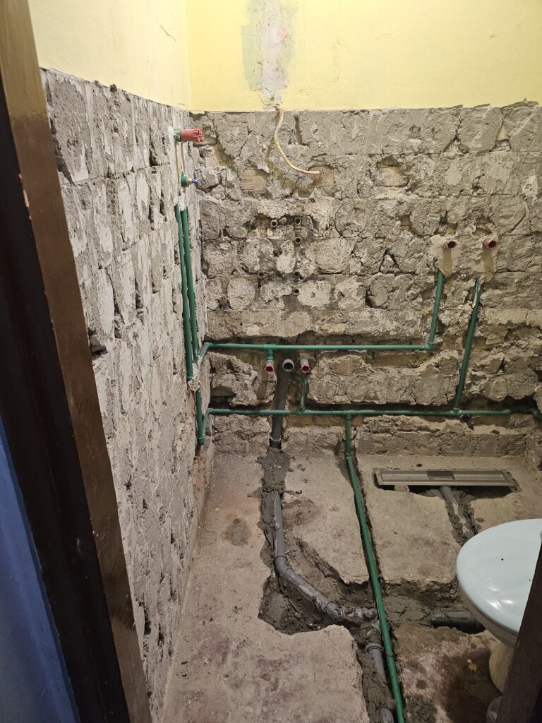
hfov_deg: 56.8
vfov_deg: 71.6
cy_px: 362
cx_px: 271
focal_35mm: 24
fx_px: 501
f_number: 1.8
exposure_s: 1/120
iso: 1000
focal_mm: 5
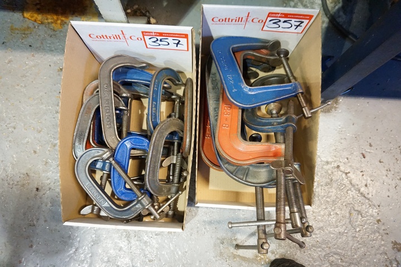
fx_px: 267
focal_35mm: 24
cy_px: 134
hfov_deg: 73.7
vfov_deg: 53.1
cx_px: 200
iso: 3200
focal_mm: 16
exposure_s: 1/80
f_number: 3.5
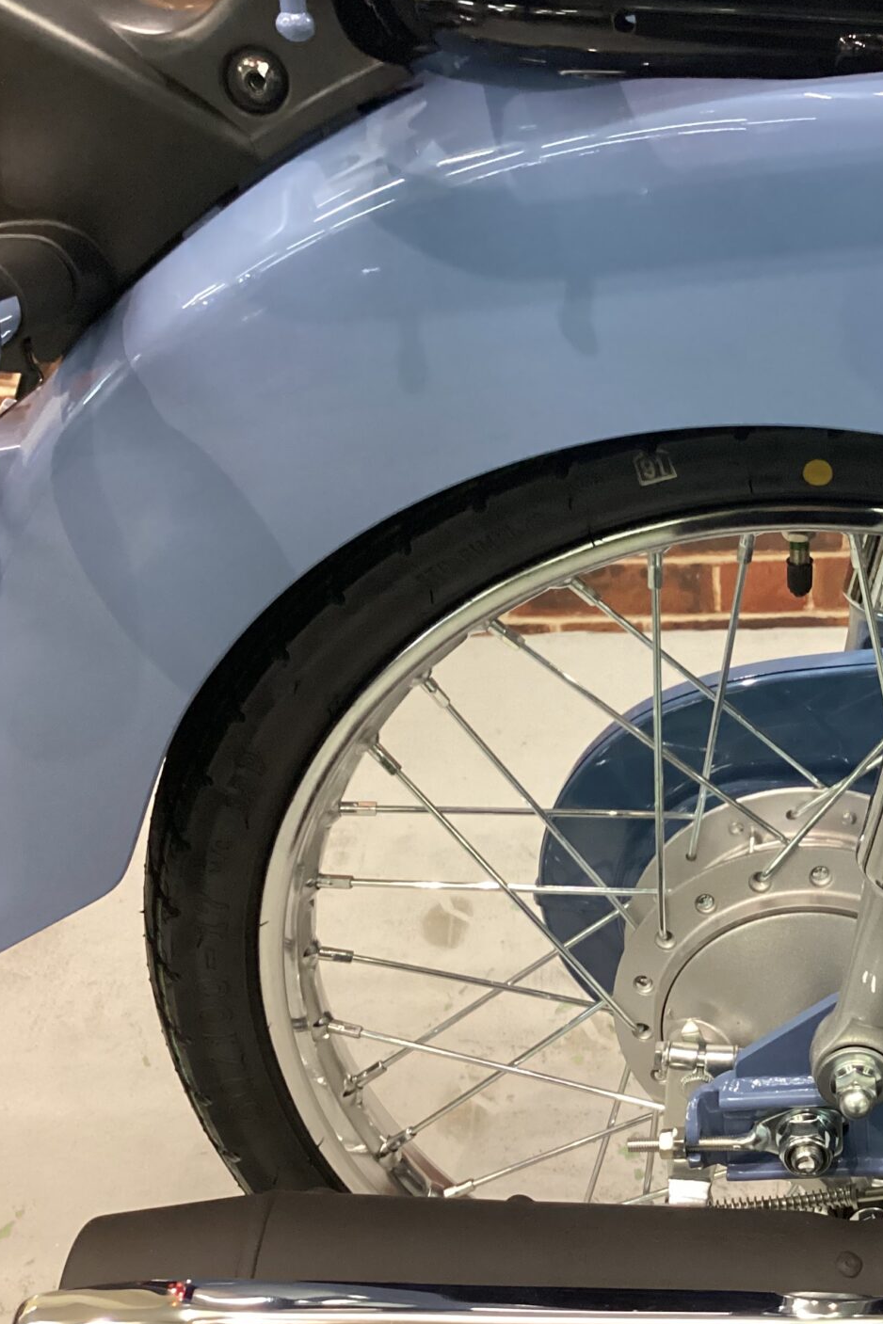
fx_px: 1619
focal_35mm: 44
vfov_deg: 44.5
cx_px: 820
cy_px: 670
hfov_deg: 29.1
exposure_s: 1/60
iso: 400
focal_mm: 3.3
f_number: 2.4
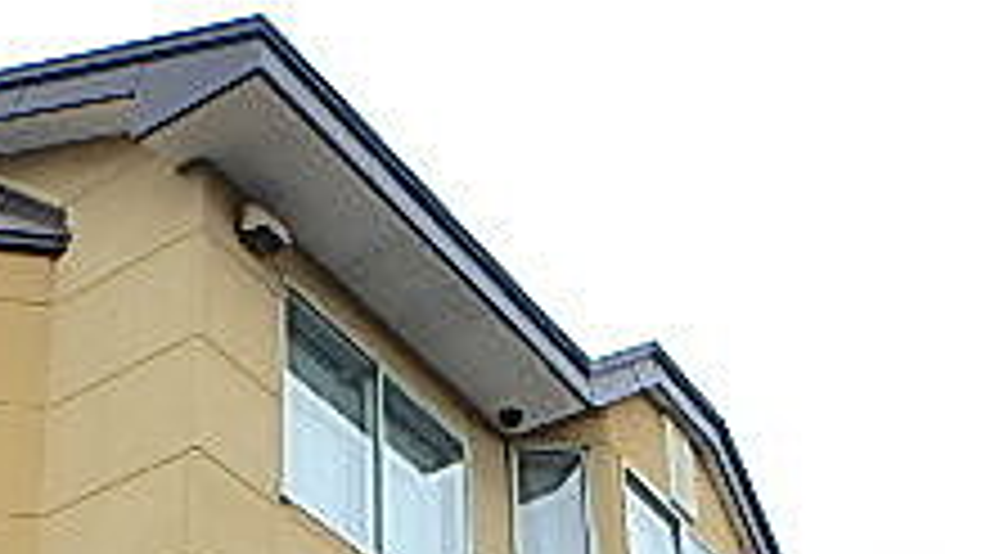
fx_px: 1751
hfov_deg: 31.4
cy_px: 937
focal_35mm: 67
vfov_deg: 15.8
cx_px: 441
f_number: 3.5
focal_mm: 3.7
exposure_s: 1/320
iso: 125
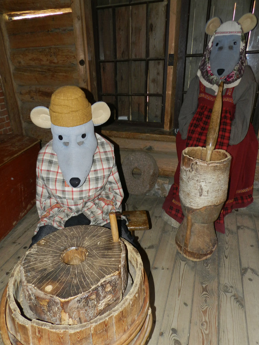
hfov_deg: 54.8
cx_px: 119
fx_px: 249
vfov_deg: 69.4
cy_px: 179
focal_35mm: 25
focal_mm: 4
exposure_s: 1/30
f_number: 3.4
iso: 200
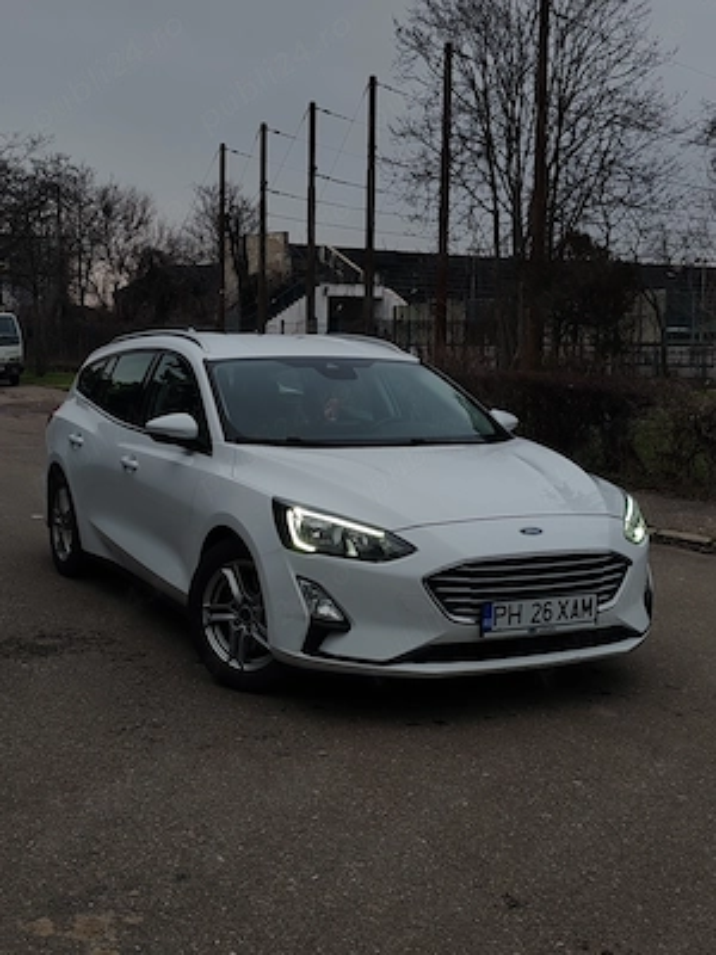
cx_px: 358
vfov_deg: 39.7
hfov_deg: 30.3
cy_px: 478
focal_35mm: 48
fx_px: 1324
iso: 50
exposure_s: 1/120
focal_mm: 6.12
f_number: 1.9
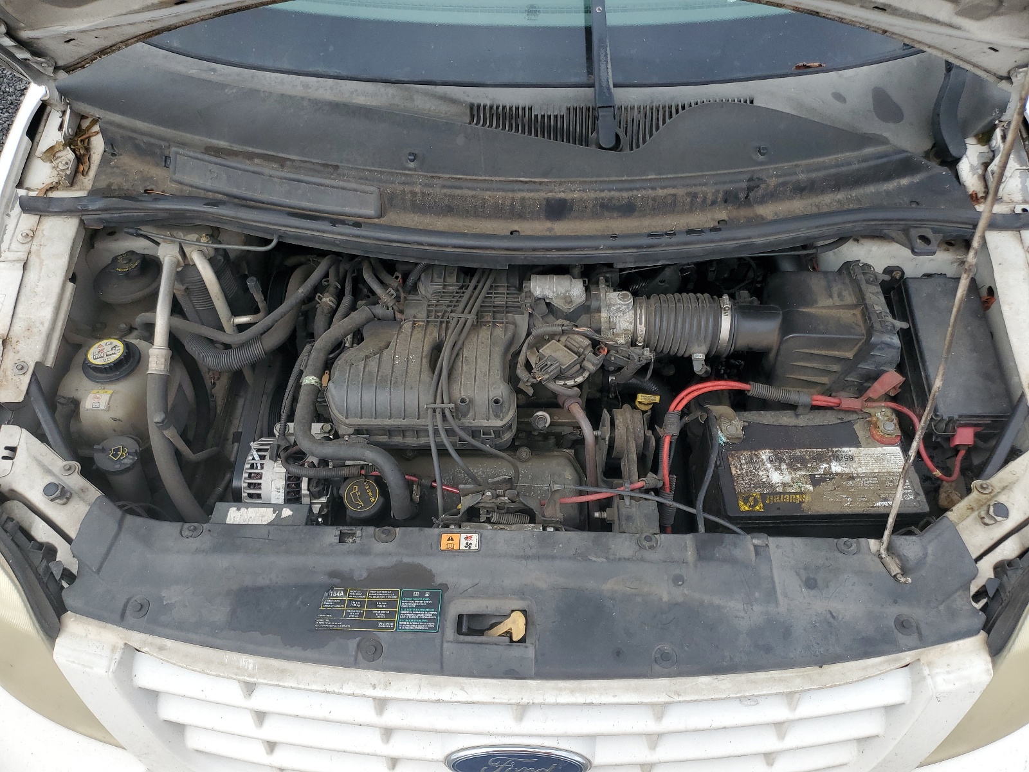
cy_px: 386
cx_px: 514
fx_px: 773
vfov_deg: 53.1
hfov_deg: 67.3
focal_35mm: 26
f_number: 1.5
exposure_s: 1/769
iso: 50
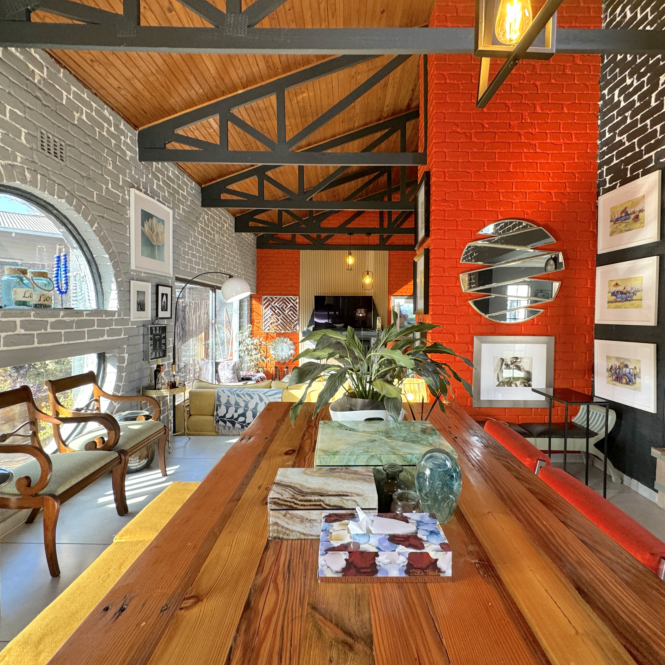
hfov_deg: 83.9
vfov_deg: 84.0
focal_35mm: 17
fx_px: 369
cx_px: 350
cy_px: 326
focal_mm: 2.22
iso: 200
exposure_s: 1/50
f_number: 2.2
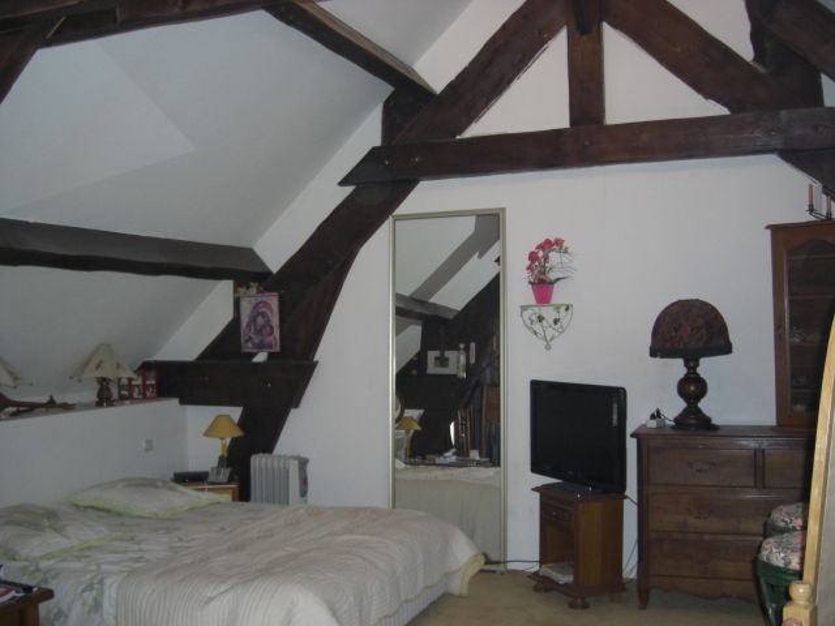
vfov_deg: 37.7
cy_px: 313
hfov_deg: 49.0
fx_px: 917
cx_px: 418
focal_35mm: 38
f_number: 2.8
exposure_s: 1/60
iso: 200
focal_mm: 7.9
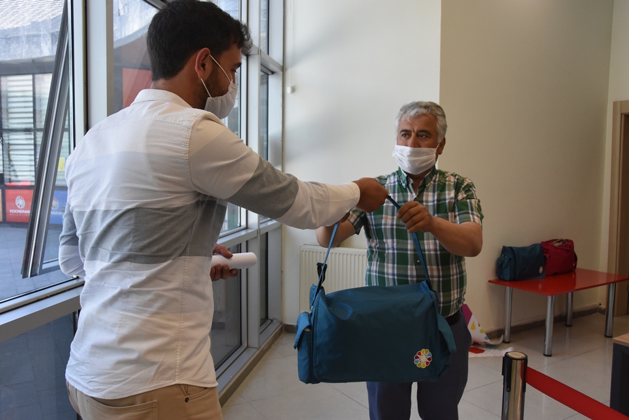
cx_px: 314
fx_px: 524
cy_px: 210
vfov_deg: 43.6
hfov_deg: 61.9
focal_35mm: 30
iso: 800
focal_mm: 20
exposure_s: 1/160
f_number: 6.3
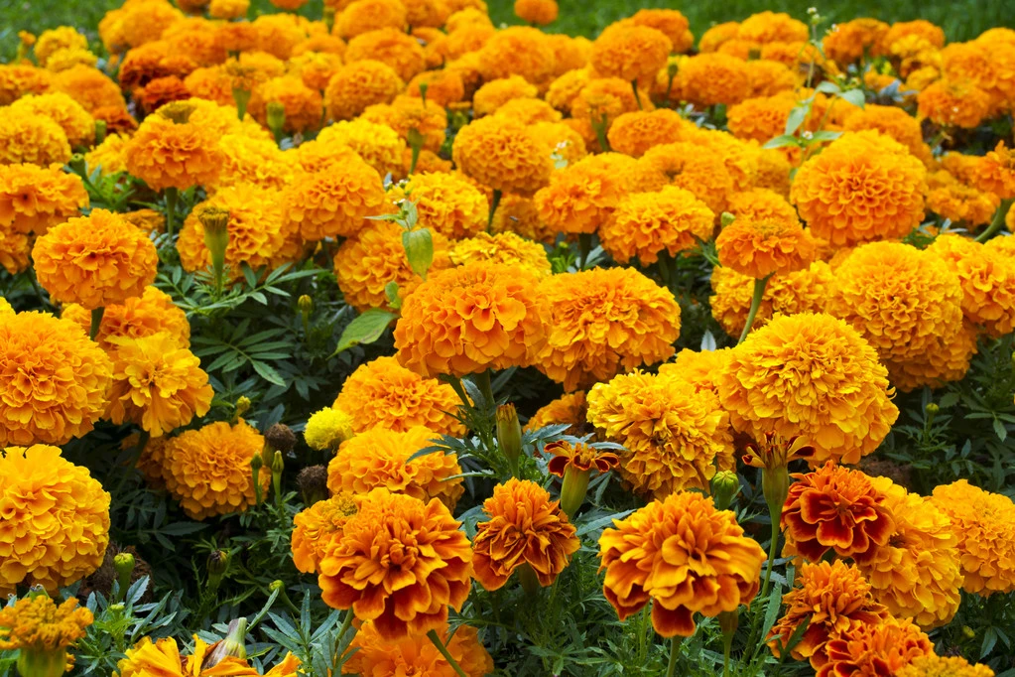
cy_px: 338
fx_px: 1353
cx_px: 508
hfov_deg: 41.1
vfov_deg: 28.1
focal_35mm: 48
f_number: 10
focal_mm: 32
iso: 400
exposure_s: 1/250
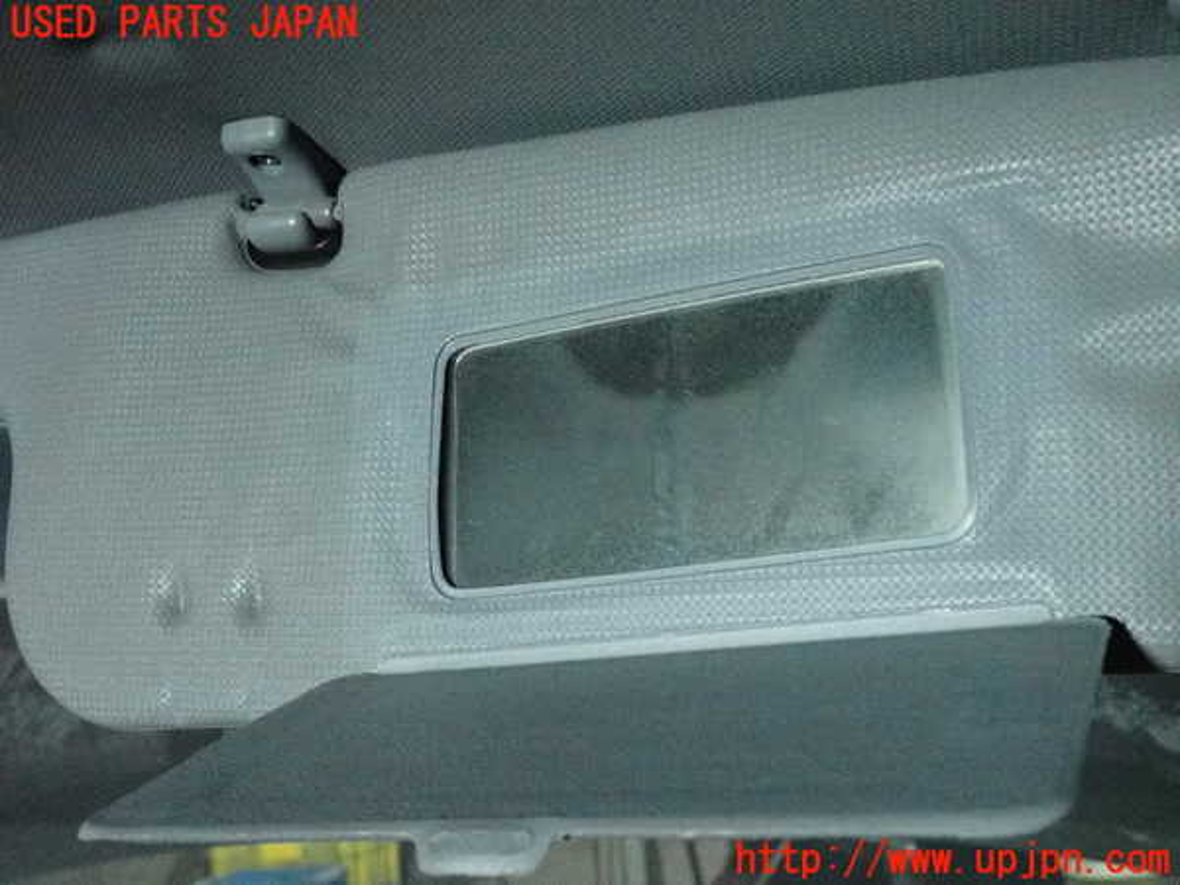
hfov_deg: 42.9
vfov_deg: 32.9
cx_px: 590
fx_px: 1500
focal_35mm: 44
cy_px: 442
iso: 4000
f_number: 2.9
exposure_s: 1/125
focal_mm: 7.84
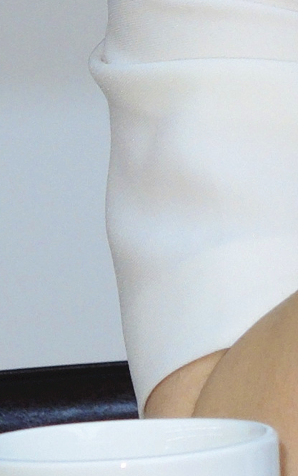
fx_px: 6626
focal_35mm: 510
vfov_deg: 4.1
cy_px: -292
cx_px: 950
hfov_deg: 2.5
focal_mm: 17.7
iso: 200
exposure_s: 1/50
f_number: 3.2
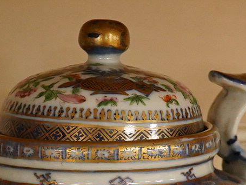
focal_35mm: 187
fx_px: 1330
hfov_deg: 10.6
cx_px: 114
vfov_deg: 7.7
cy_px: 345
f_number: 3.5
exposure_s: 1/160
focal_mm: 30
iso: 2500
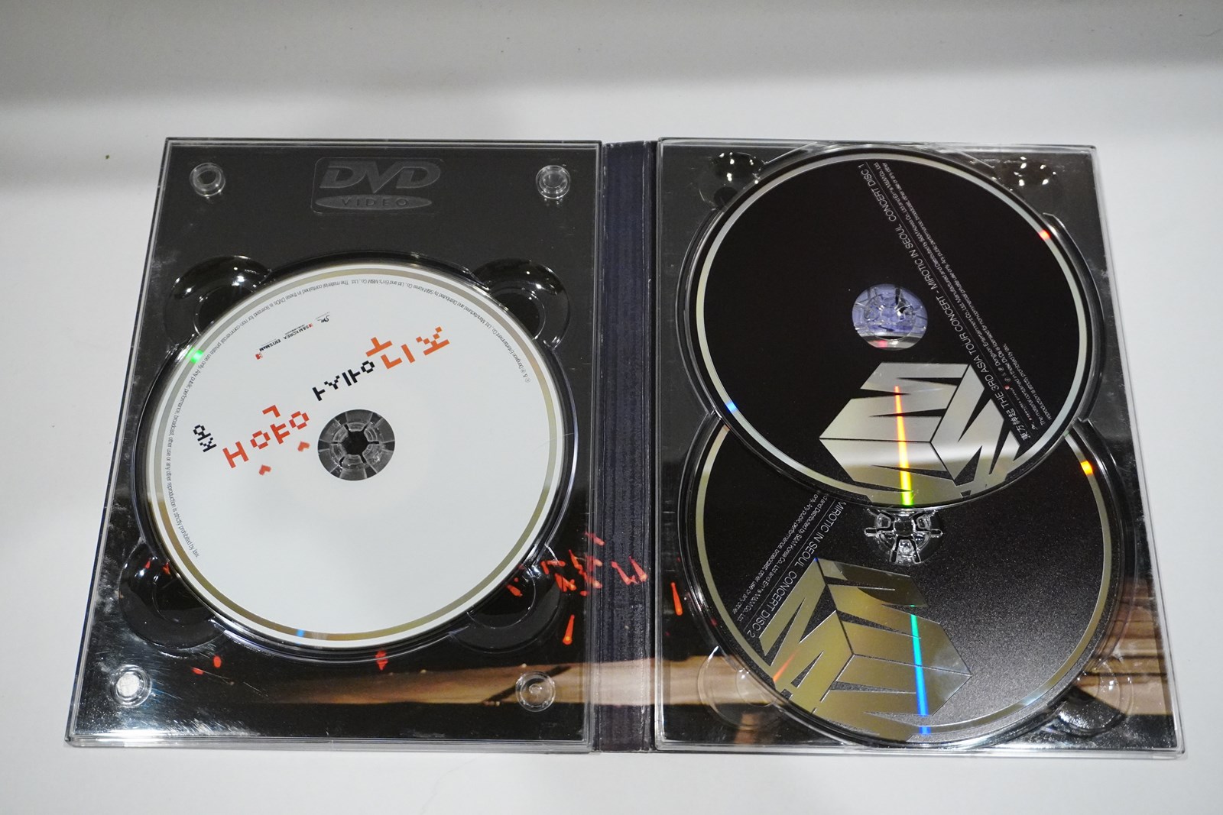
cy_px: 408
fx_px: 1325
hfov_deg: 49.5
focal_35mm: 39
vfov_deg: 34.2
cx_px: 612
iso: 5000
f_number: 4.5
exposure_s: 1/100
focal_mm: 26
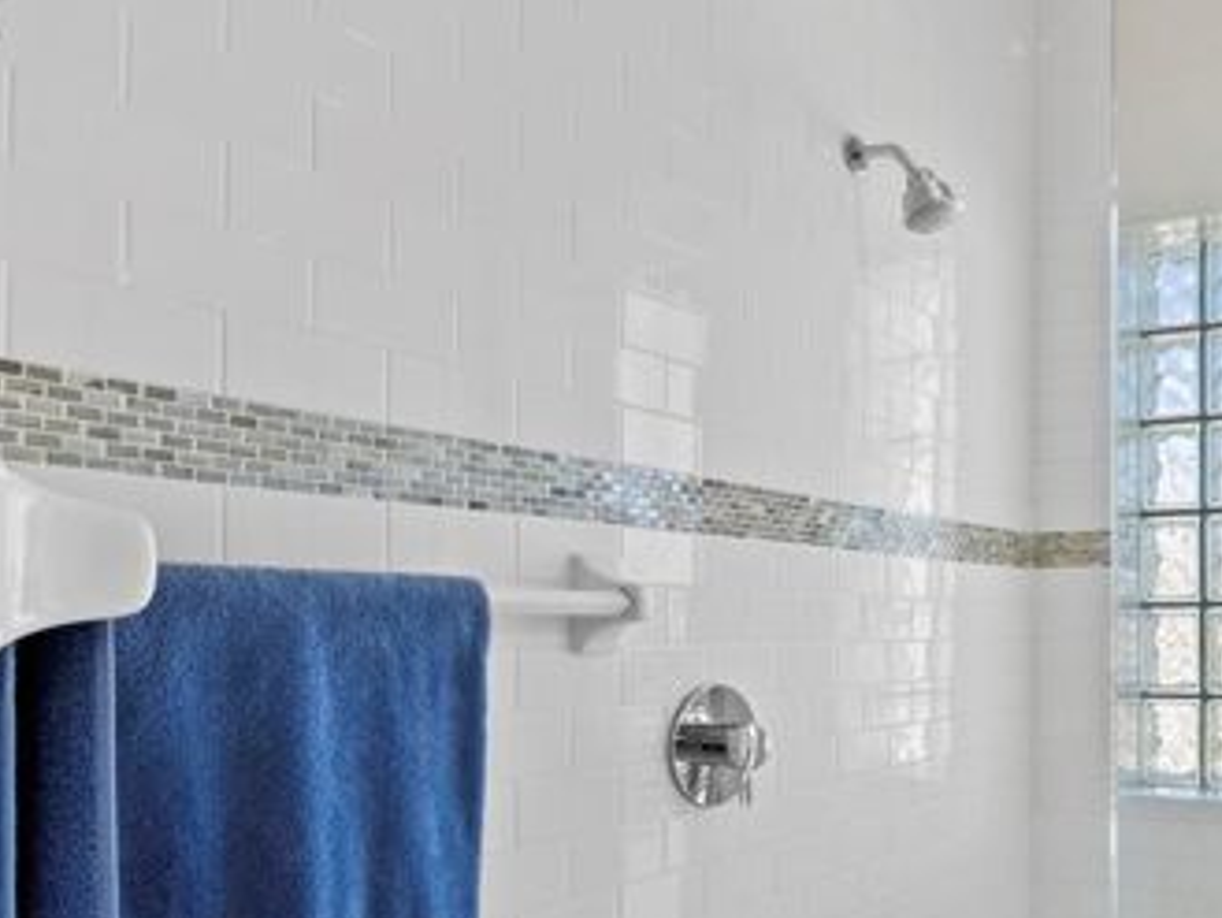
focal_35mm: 30
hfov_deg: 53.7
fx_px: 1059
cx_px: 1060
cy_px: 619
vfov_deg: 46.0
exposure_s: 1/10
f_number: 13
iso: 320
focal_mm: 7
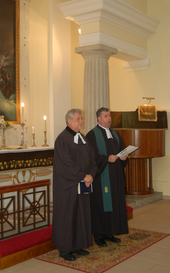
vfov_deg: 41.1
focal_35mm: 49
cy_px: 137
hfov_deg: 26.3
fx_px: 363
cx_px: 85
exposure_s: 1/60
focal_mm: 32
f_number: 4.5
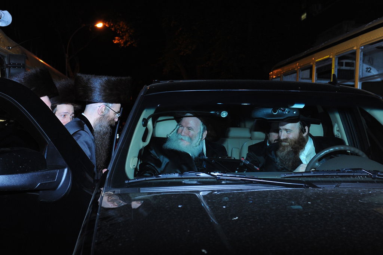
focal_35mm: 48
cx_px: 192
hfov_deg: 41.1
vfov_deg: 28.0
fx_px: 510
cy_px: 128
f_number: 5.6
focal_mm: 48
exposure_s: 1/60
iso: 1600
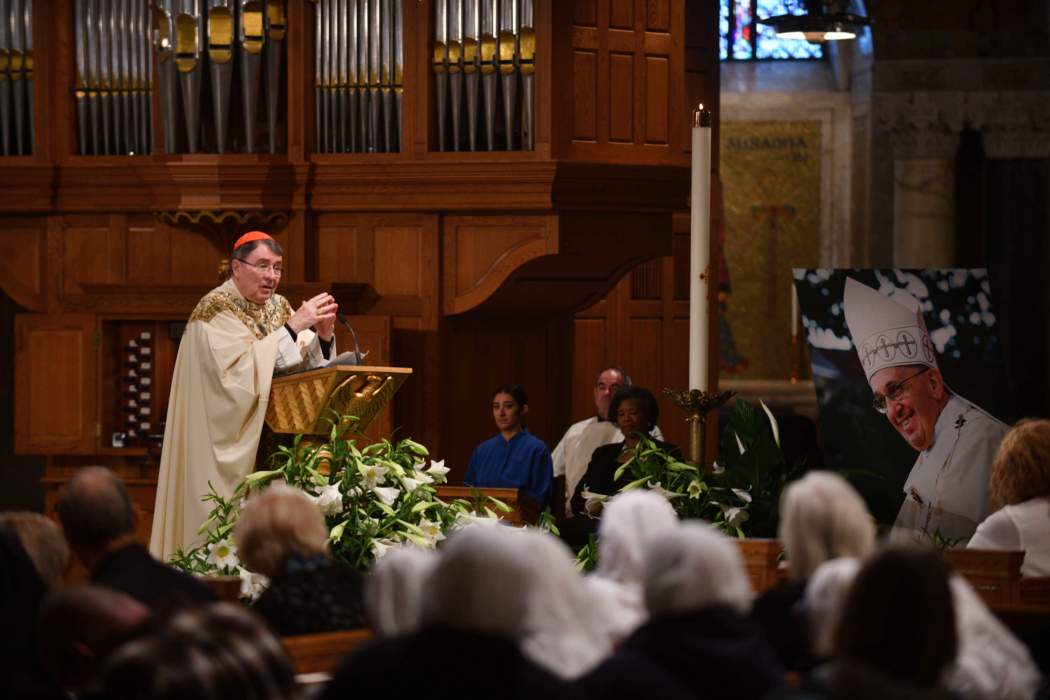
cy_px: 350
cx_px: 525
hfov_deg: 11.4
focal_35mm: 180
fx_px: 5250
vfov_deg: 7.6
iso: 800
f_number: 2.8
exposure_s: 1/125
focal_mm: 180
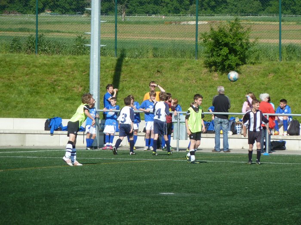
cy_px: 112
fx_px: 2609
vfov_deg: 5.0
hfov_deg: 6.6
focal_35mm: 300
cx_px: 150
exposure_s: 1/800
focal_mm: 49.2
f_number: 4.9
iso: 160
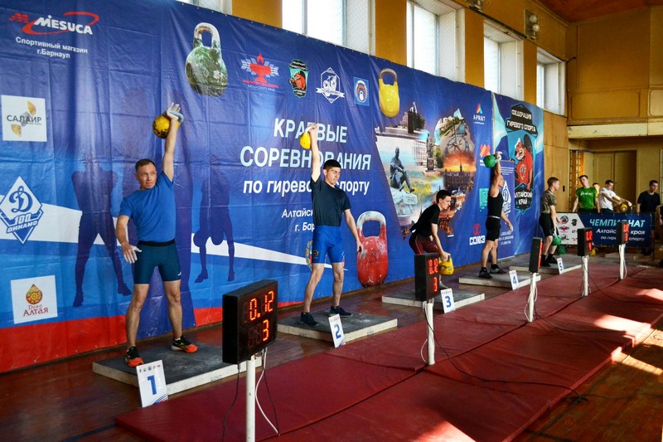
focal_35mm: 30
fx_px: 552
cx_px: 332
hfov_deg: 61.9
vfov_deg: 43.6
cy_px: 221
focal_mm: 20
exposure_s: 1/640
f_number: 3.8
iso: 1600
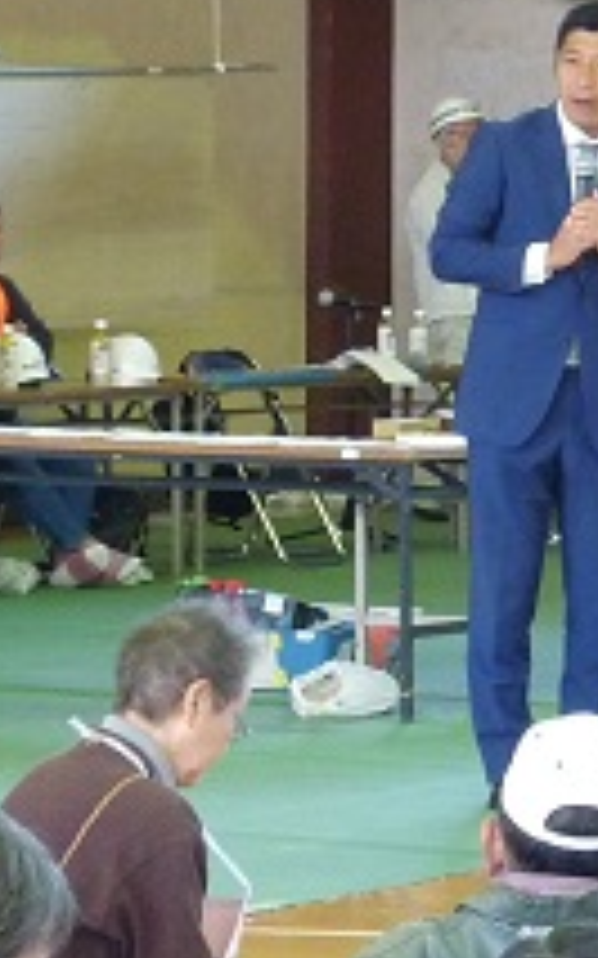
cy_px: 403
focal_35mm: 241
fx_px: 6289
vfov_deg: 8.7
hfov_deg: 5.4
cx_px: 582
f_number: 4.1
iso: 400
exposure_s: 1/25
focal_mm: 12.4
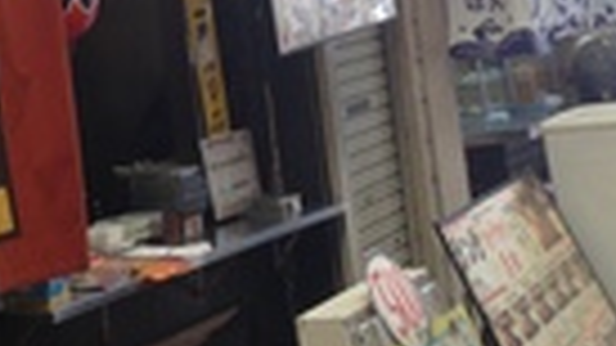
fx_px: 1715
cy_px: -76
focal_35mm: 105
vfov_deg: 11.3
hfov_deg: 20.0
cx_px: 54
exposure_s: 1/40
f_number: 2.4
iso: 64
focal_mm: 4.12
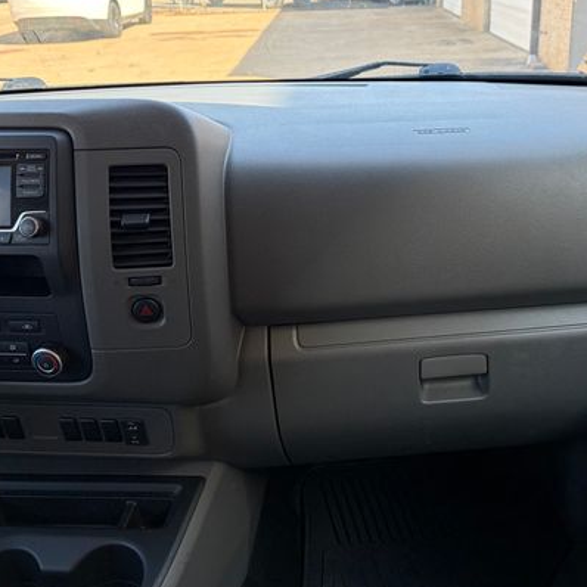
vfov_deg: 44.8
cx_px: 388
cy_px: 243
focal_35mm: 37
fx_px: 710
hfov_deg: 44.3
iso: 64
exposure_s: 1/189
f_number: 1.6
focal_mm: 5.96
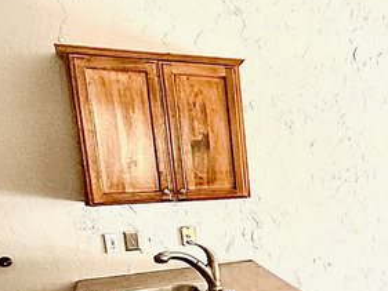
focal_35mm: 51
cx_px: 523
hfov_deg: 29.1
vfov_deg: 27.8
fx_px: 572
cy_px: 245
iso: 64
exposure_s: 1/131
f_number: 2.2
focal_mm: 2.22
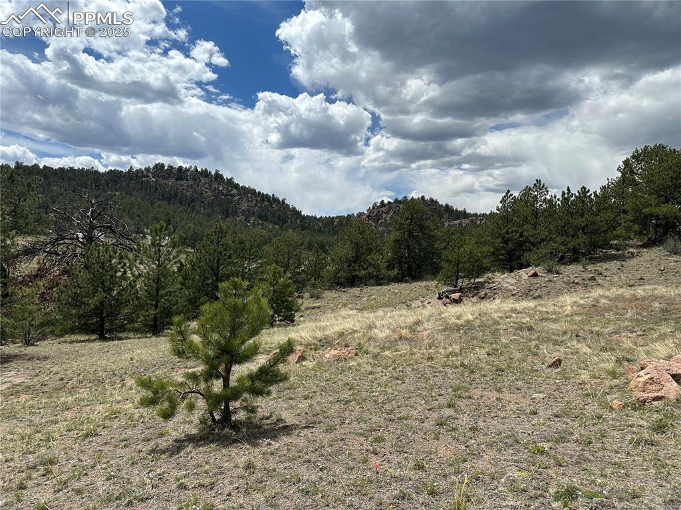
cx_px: 340
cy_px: 255
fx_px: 472
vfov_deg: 56.8
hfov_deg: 71.6
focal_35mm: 24
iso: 80
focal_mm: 6.86
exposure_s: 1/8197
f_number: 1.78
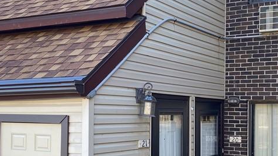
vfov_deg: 19.6
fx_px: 449
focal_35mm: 61
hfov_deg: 33.8
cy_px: 110
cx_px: 201
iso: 32
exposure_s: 1/232
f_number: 1.8
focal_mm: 4.25
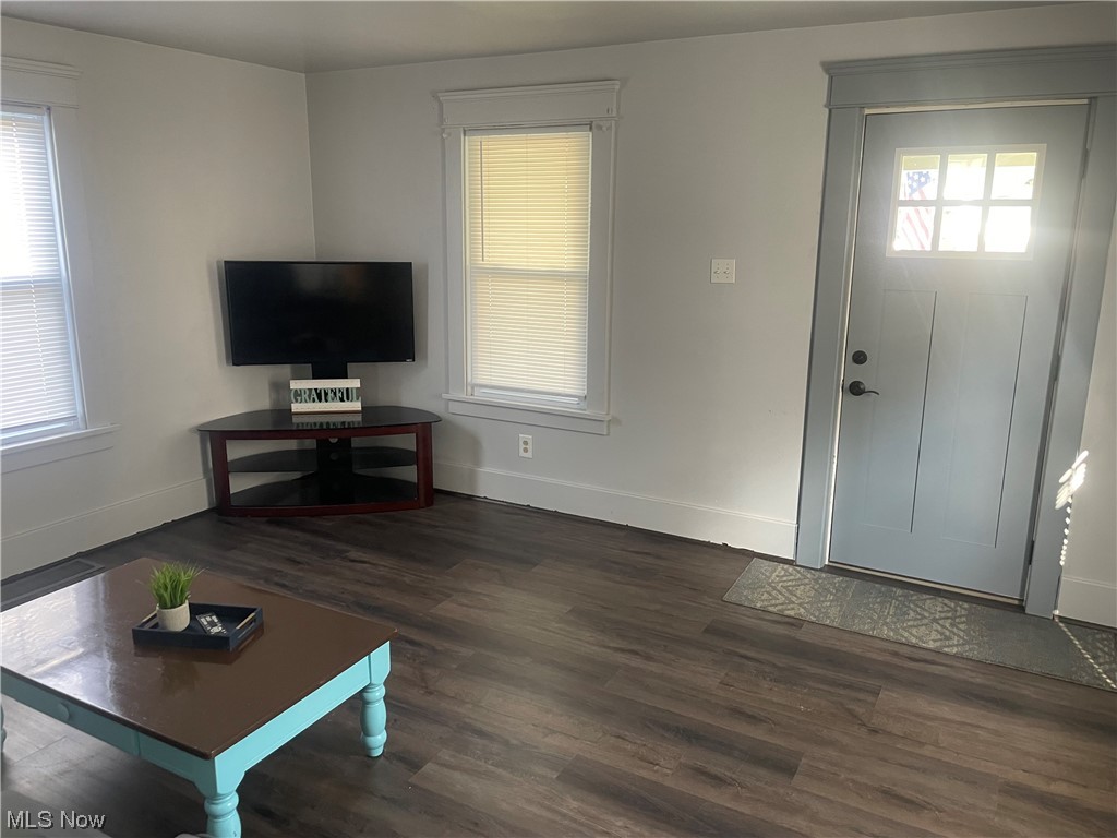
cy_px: 419
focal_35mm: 26
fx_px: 839
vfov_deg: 53.1
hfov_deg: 67.3
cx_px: 558
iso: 125
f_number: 1.6
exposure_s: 1/60
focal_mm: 4.2
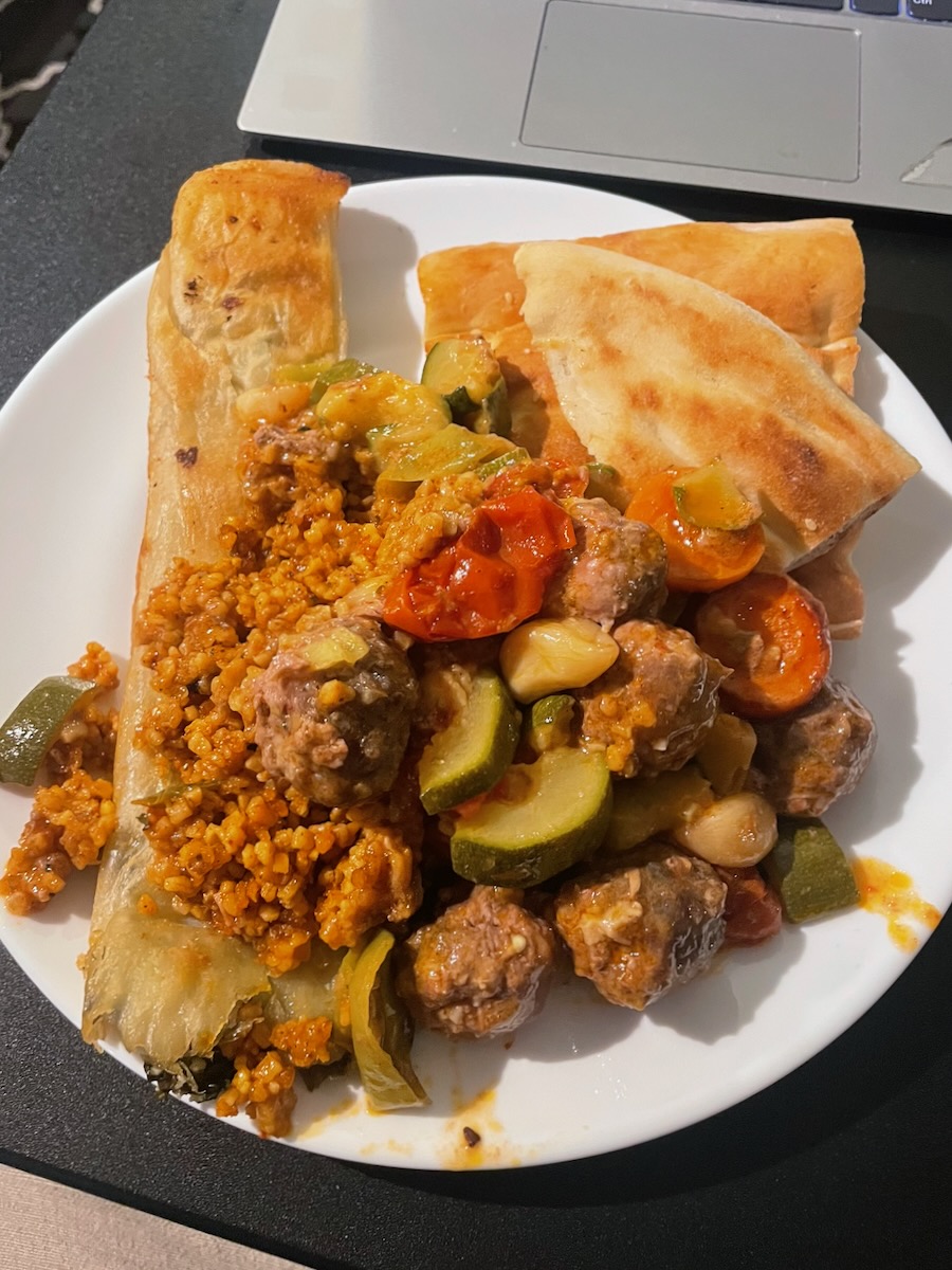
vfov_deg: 67.3
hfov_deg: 53.1
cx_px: 476
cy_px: 635
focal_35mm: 26
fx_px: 953
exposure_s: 1/50
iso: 400
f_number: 1.6
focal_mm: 4.2
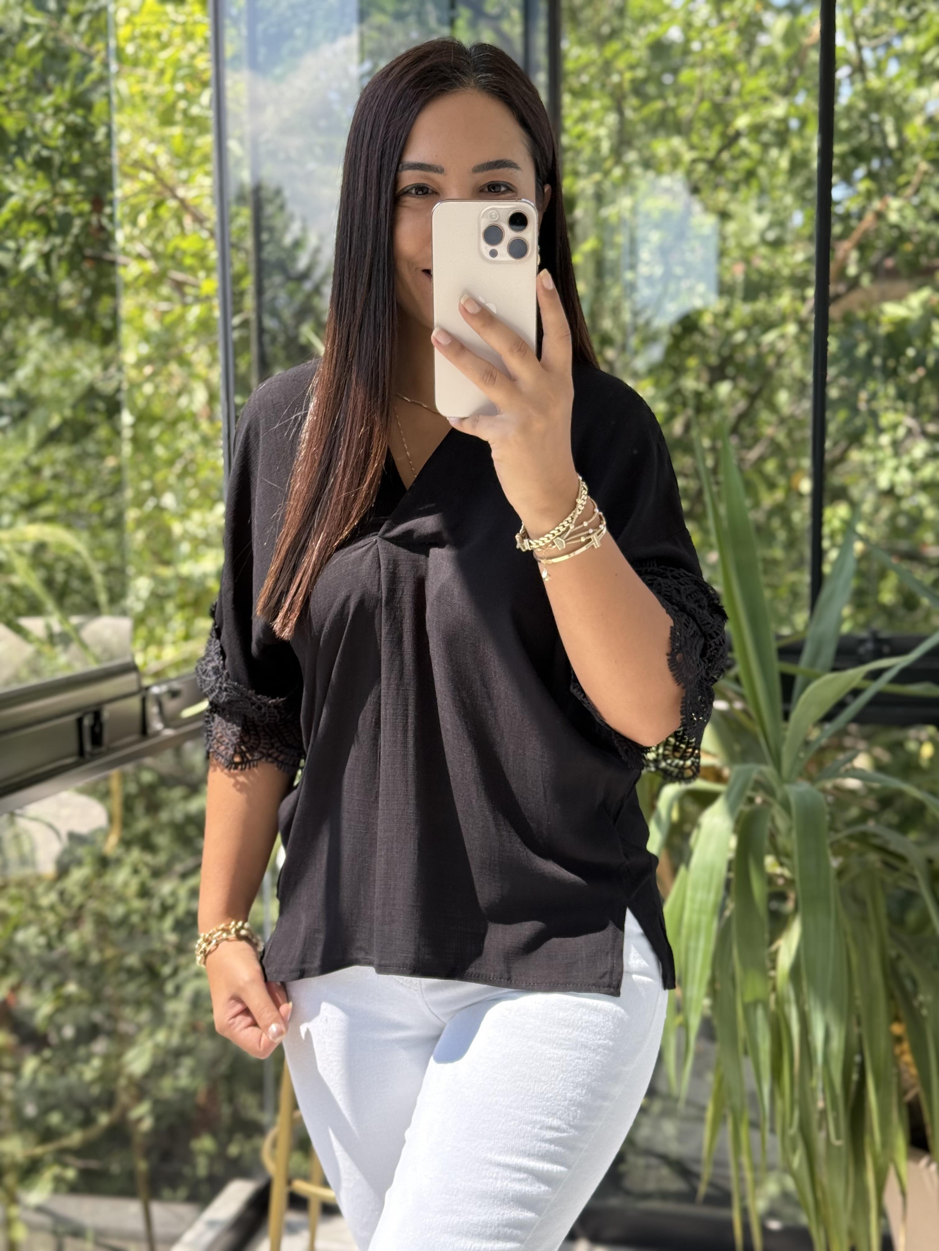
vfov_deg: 39.7
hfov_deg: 30.3
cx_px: 470
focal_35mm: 48
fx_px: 1736
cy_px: 626
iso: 64
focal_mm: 6.76
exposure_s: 1/432
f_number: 1.78
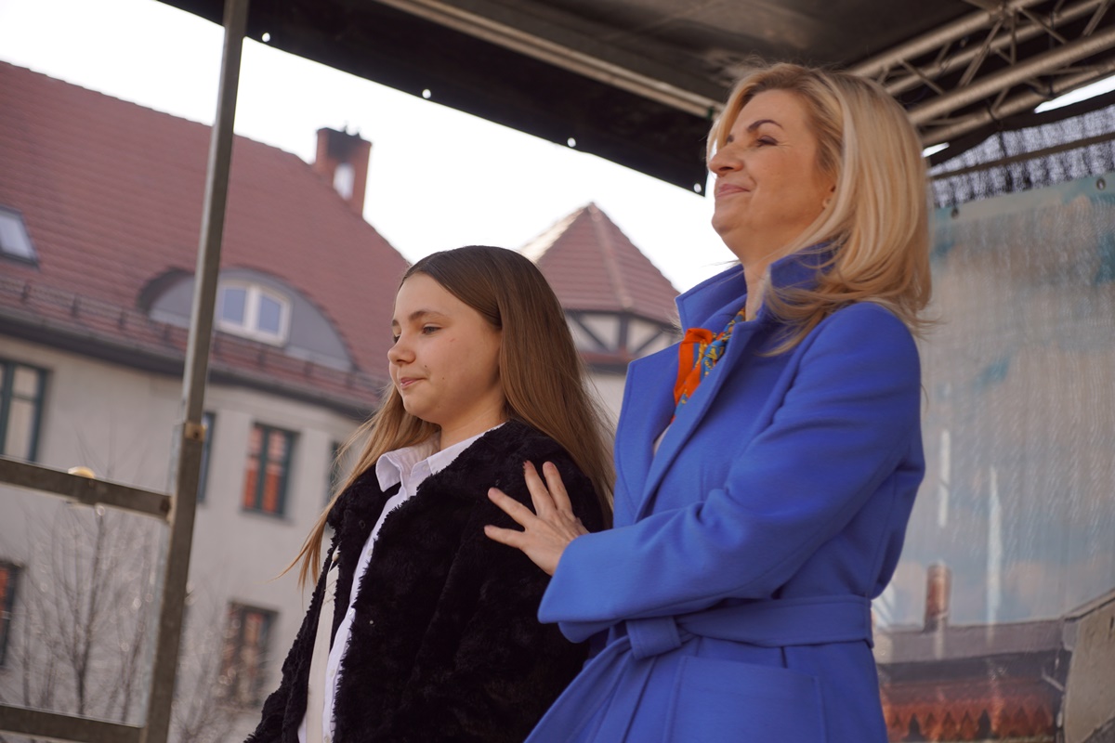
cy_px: 372
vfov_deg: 12.2
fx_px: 3484
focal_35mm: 112
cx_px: 558
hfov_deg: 18.2
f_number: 5.6
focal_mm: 75
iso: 100
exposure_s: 1/200
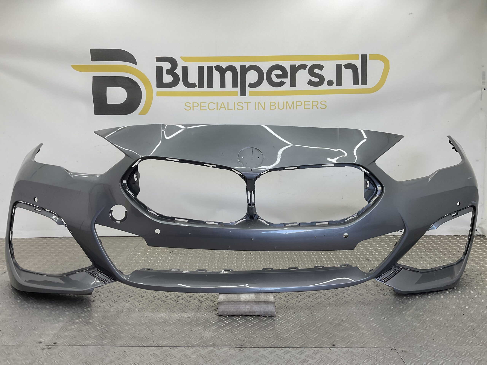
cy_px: 182
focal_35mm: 29
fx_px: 408
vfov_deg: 48.2
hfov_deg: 61.7
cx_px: 244
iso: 16
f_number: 1.8
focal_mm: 3
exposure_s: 1/120
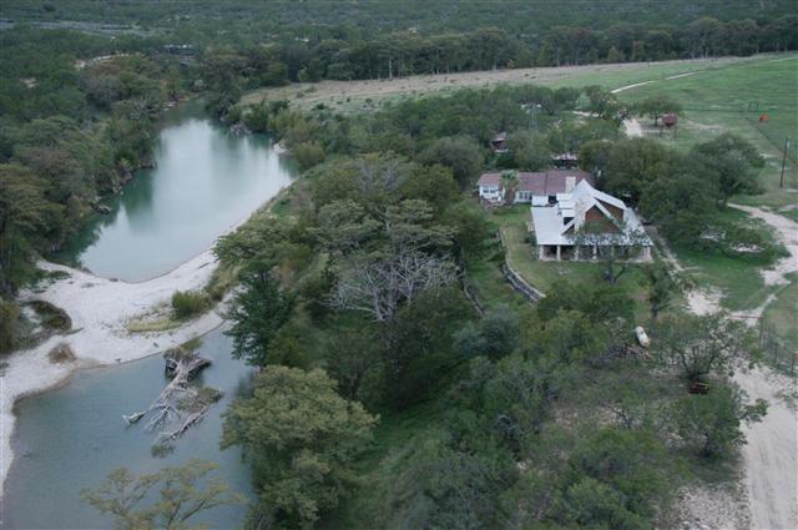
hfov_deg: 17.5
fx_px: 2590
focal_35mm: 117
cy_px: 265
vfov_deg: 11.7
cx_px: 399
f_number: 5.6
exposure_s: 1/80
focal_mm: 78
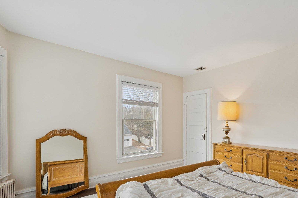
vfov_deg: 66.2
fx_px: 149
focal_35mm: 18
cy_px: 126
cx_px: 152
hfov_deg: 90.0
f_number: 7.1
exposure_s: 1/60
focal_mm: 14
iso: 500
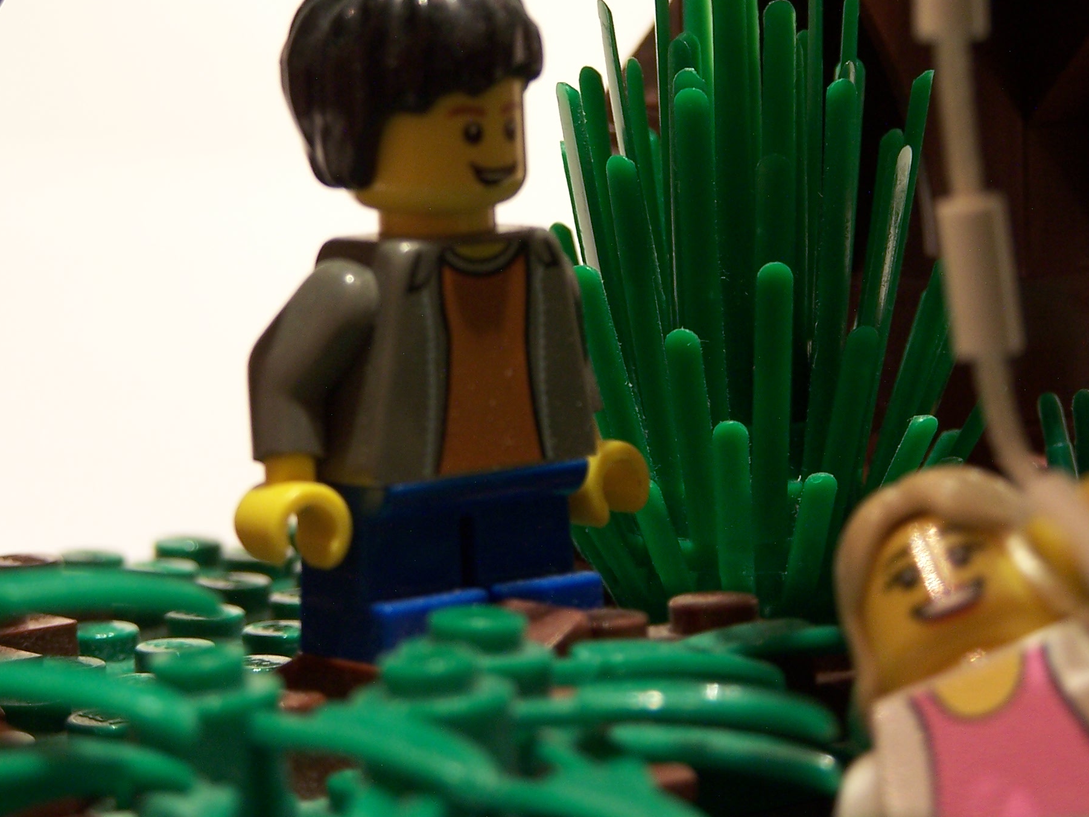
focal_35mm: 167
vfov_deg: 8.9
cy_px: 288
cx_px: 465
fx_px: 5254
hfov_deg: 11.8
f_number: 3.2
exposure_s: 1/3
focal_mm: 19.4
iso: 80
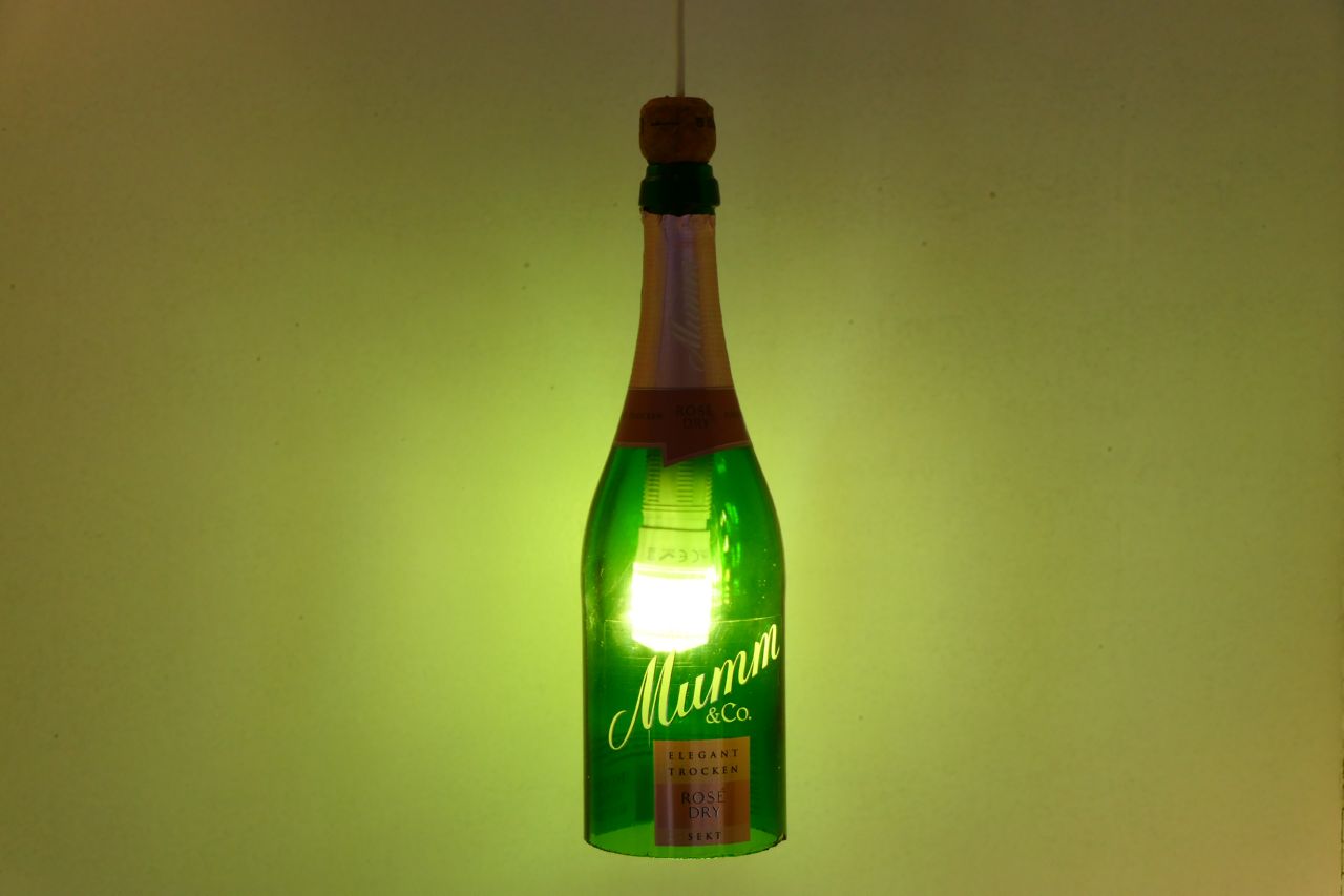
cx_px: 672
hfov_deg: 26.3
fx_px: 2874
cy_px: 448
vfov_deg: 17.7
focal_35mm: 77
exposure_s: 1/80
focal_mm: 28.4
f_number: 3.9
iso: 320
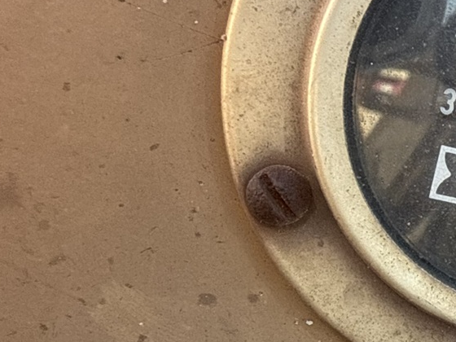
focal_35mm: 72
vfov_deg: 20.4
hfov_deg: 24.8
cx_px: 527
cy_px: 221
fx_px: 948
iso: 40
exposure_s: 1/220
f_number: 2.2
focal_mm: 2.22
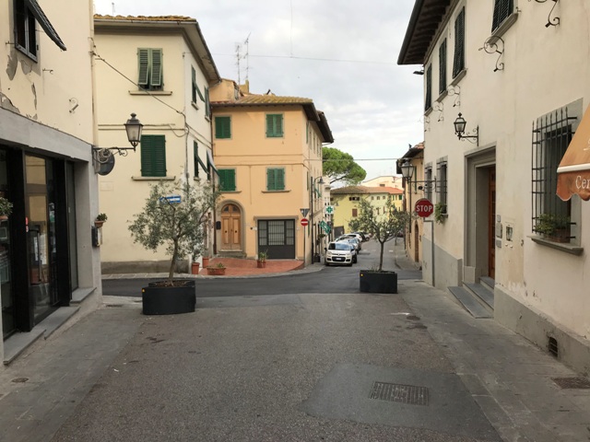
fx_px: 477
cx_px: 295
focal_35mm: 28
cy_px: 221
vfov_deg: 49.7
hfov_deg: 63.4
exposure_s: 1/709
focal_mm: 3.99
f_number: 1.8
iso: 20
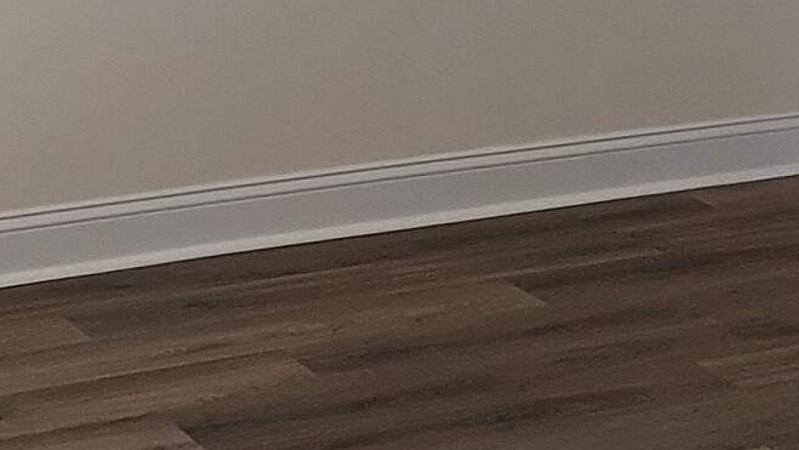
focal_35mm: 119
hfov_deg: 18.0
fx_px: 2522
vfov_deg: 9.6
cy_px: -385
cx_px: 278
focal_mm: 4.6
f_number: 1.8
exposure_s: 1/120
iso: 50
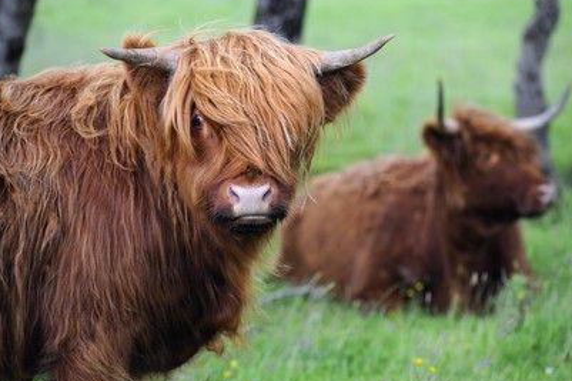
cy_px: 190
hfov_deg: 13.5
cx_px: 288
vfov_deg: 9.0
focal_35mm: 152
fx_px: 2414
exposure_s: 1/250
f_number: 4
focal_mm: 145
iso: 400
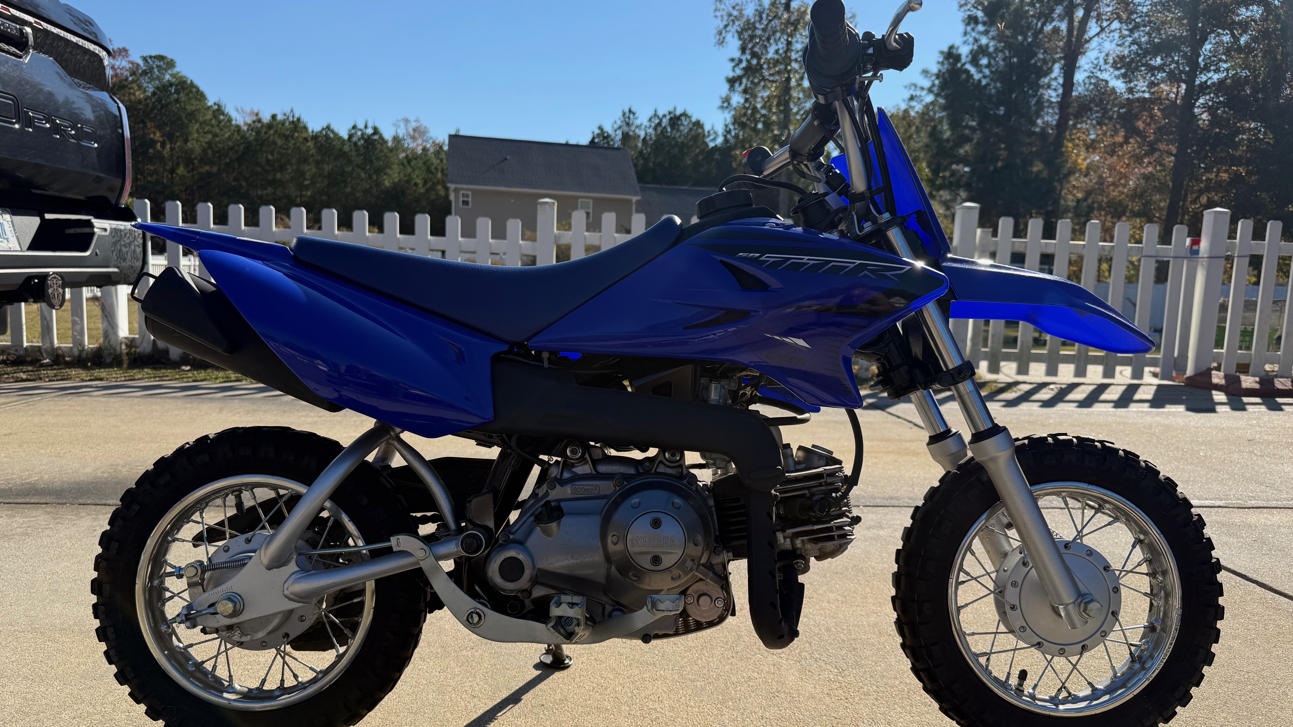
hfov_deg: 69.9
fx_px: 926
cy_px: 417
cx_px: 645
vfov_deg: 42.8
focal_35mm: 27
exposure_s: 1/3759
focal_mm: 6.76
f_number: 1.78
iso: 80
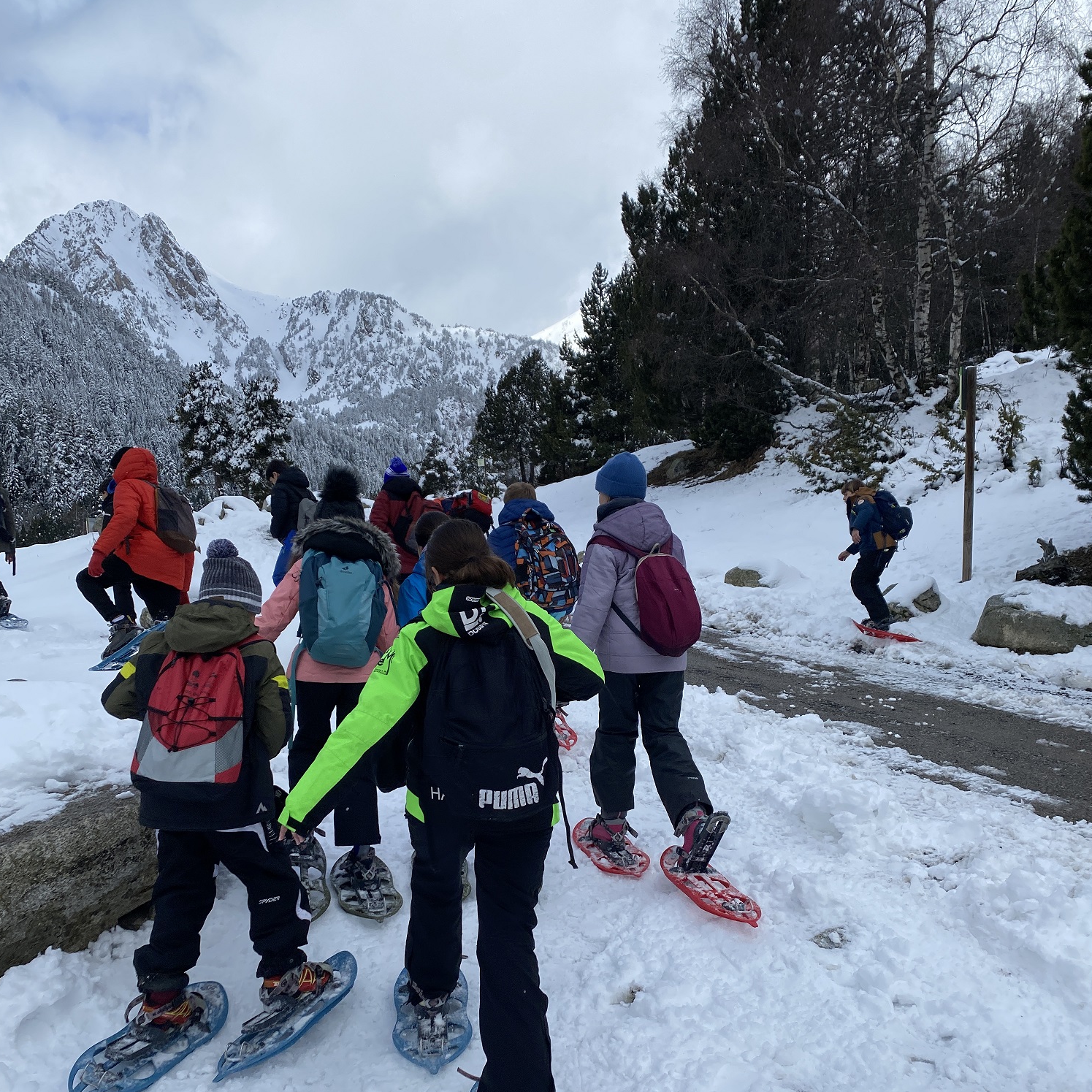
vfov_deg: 52.1
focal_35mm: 31
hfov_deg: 52.5
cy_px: 664
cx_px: 543
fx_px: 1106
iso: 32
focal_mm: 4.25
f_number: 1.8
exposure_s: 1/3610
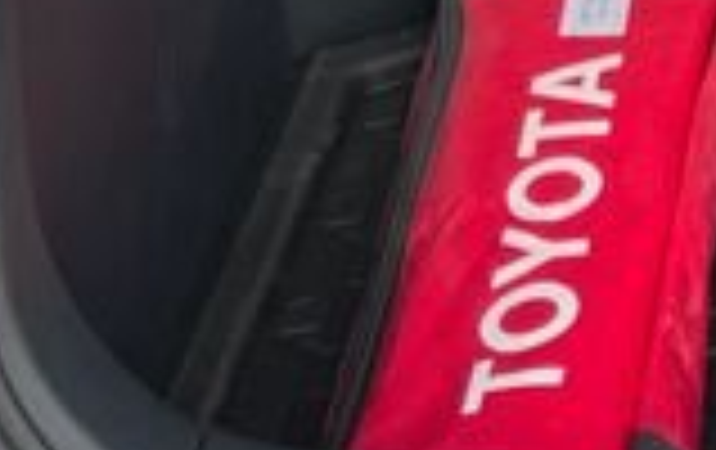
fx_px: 3460
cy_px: -639
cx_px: 1373
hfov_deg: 10.9
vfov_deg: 7.0
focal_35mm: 177
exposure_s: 1/255
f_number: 1.6
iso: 50
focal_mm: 5.1
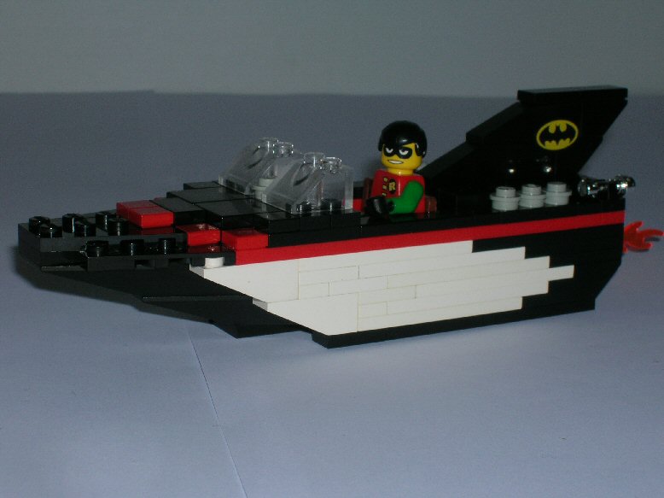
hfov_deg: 25.0
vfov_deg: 18.9
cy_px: 249
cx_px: 332
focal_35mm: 78
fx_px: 1496
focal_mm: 13
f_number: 6.9
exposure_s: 1/60.1
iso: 50
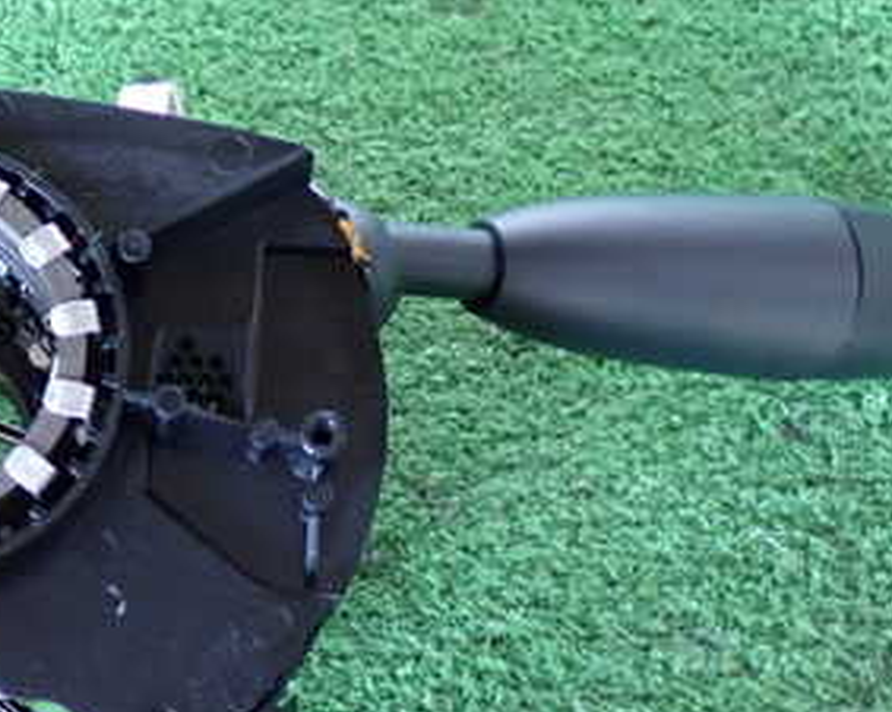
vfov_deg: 19.3
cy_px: 453
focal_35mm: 79
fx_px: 2083
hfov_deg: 23.8
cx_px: 190
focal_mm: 6.83
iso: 800
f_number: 2.7
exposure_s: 1/25
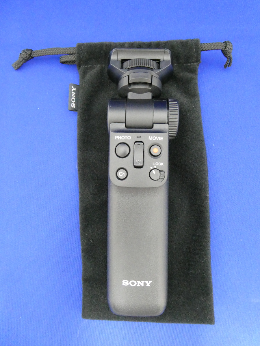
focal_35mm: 24
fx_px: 240
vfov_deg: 71.6
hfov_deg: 56.8
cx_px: 130
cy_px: 173
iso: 1600
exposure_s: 1/30
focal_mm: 4.3
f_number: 3.3
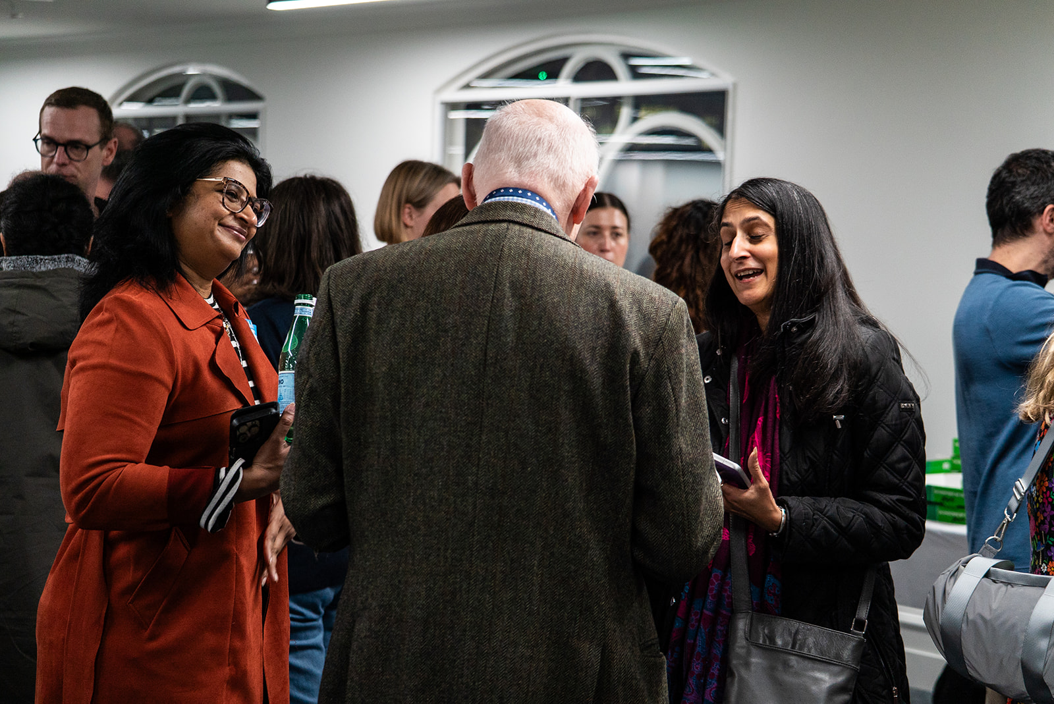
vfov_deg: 19.5
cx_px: 527
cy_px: 352
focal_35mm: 70
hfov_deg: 28.8
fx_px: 2051
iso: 1600
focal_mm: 70
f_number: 4.5
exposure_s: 1/160
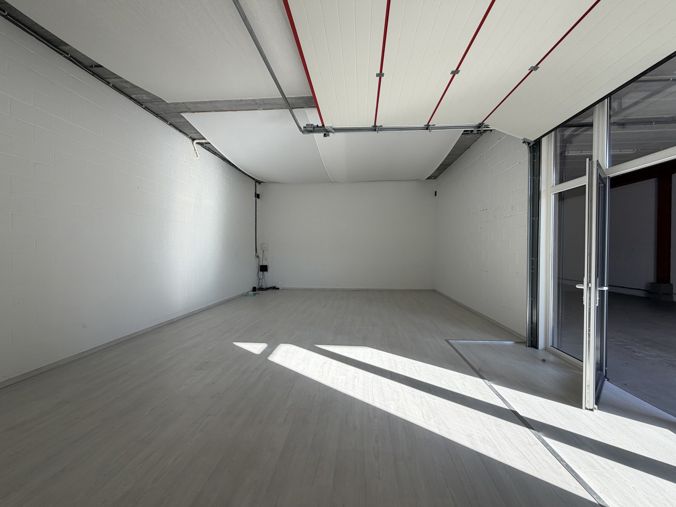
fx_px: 273
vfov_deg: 85.7
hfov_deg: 102.1
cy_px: 254
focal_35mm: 14
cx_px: 338
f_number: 2.2
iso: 40
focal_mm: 2.22
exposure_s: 1/138
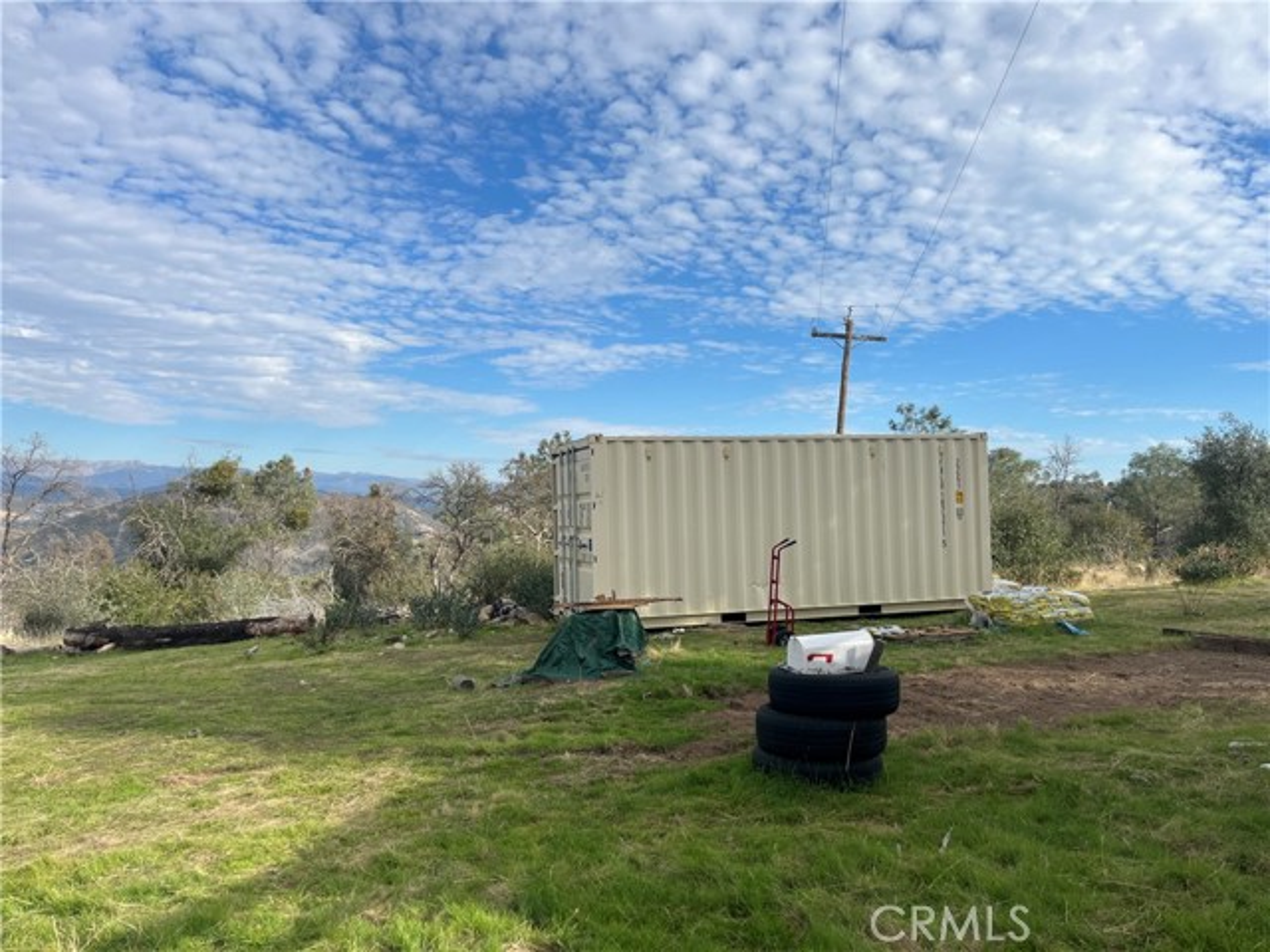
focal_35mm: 26
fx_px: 954
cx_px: 635
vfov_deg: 53.1
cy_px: 476
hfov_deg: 67.3
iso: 50
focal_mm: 5.1
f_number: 1.6
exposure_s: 1/3215
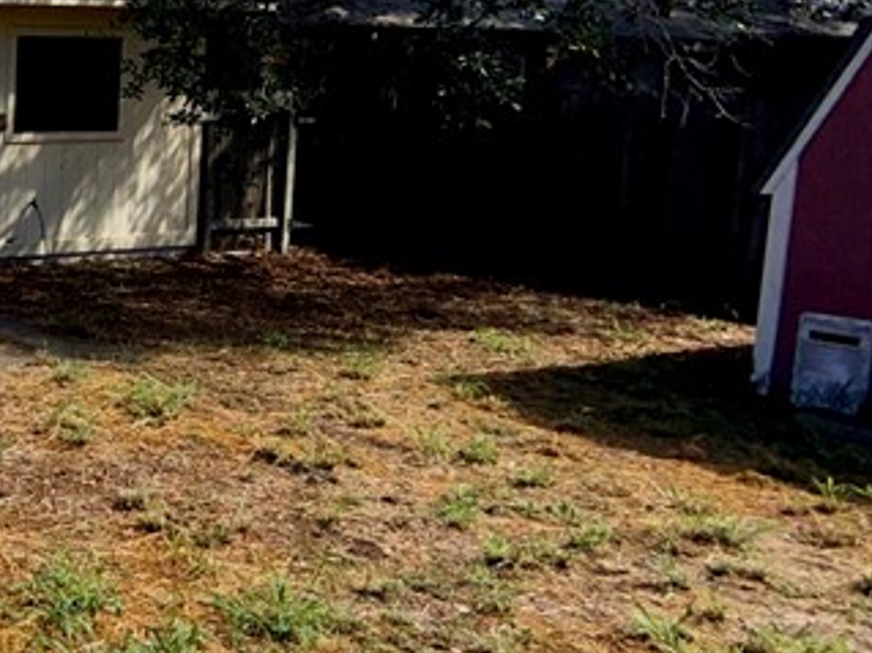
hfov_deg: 30.9
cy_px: 232
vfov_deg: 32.0
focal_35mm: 45
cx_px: -312
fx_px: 1133
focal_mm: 2.22
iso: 16
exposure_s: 1/1033
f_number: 2.2
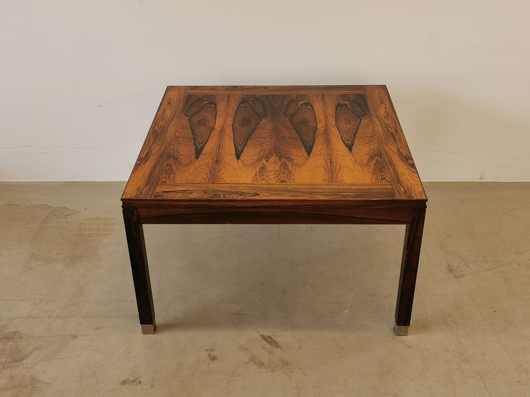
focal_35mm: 41
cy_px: 198
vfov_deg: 35.1
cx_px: 265
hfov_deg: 45.8
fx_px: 628
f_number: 1.8
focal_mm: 5.58
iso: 50
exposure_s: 1/135
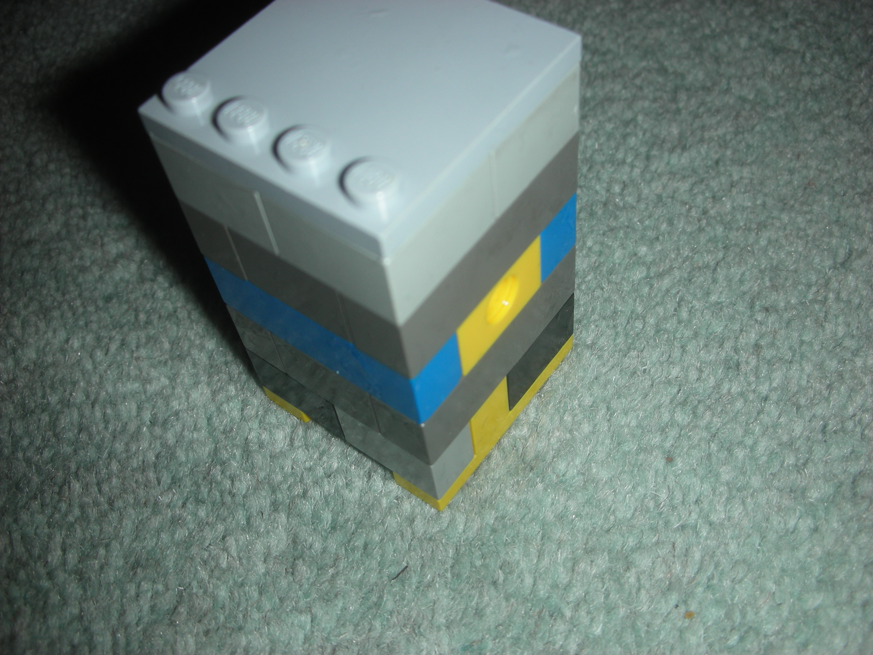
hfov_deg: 52.6
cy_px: 328
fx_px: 883
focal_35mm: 35
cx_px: 436
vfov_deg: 40.7
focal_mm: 5.8
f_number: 8.5
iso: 50
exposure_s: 1/60.1
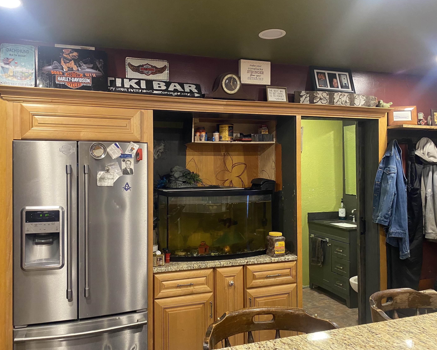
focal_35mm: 28
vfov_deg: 51.5
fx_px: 362
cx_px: 202
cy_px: 174
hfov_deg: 62.1
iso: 320
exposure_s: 1/60
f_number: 1.8
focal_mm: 4.25
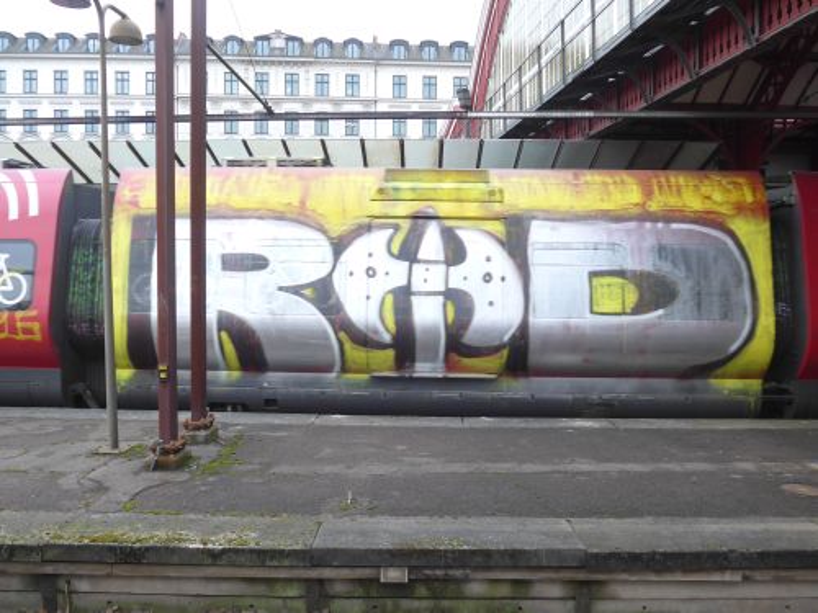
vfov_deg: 48.2
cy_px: 306
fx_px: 685
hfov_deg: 61.7
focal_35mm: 29
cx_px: 409
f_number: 2.5
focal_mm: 6
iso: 200
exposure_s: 1/250
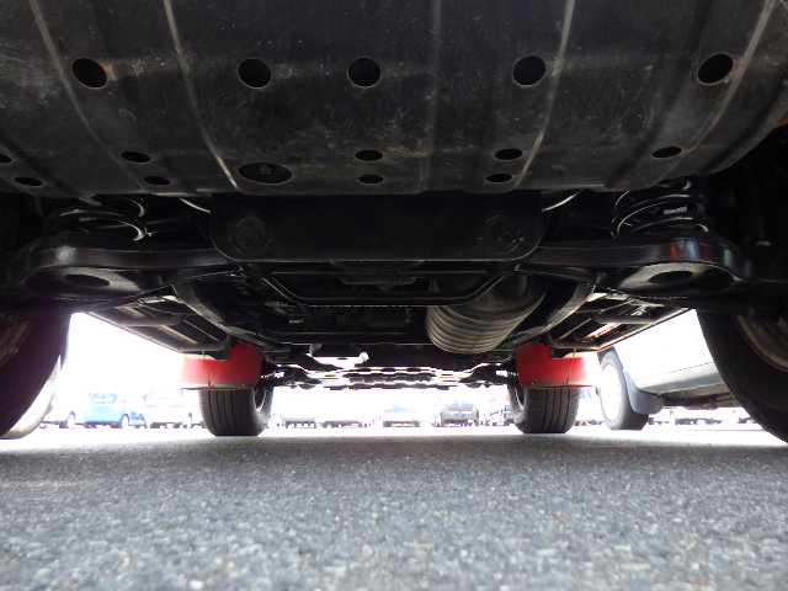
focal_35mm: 28
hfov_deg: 63.4
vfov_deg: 49.7
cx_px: 394
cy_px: 296
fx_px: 637
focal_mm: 5
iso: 125
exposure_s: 1/60
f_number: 3.5
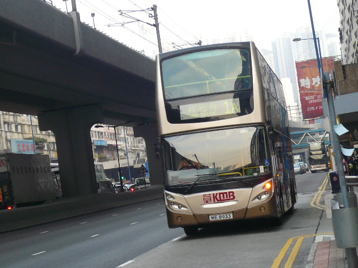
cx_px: 179
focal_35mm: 102
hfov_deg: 19.3
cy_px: 134
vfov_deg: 14.5
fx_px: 1055
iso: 100
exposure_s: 1/60
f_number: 4.3
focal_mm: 11.2
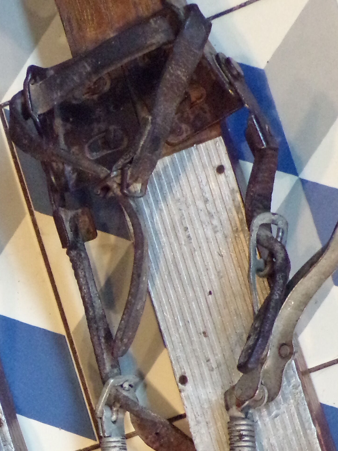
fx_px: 2031
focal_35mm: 156
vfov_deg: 12.6
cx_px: 82
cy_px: 329
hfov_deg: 9.5
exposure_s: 1/25
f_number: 3.8
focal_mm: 11.6
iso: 800
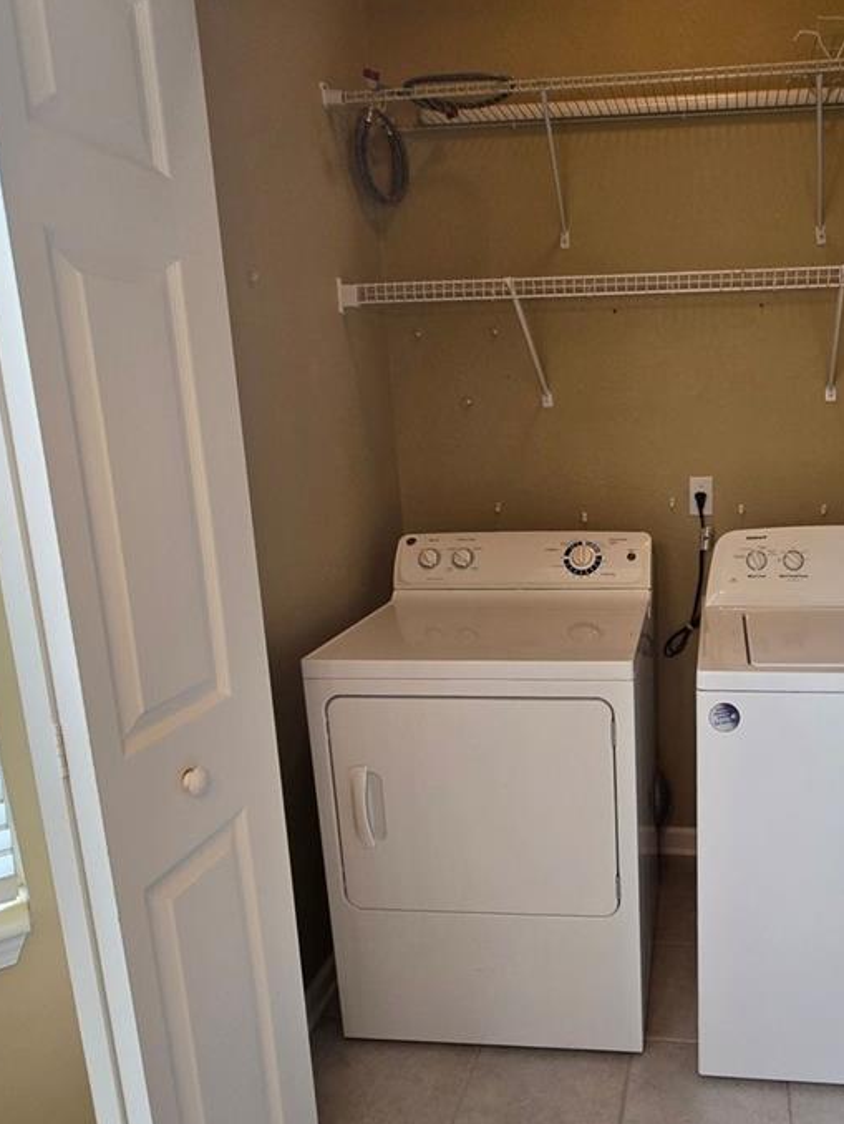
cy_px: 580
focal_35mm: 23
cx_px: 617
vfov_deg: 73.9
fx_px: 747
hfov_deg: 56.4
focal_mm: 2.2
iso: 64
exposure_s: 1/60
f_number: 2.2
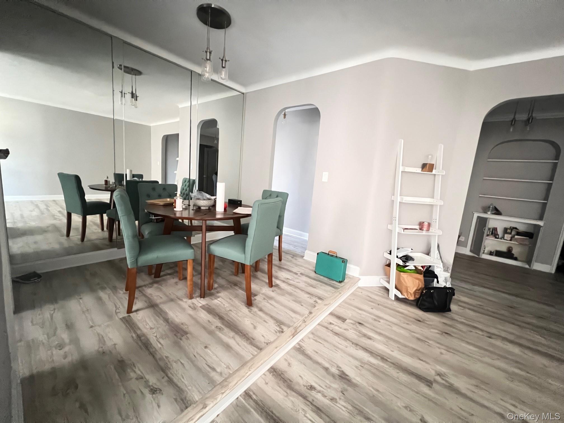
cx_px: 282
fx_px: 212
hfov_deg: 106.2
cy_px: 212
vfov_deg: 89.9
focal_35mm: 13
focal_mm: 1.57
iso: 2000
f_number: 1.8
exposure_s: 1/27
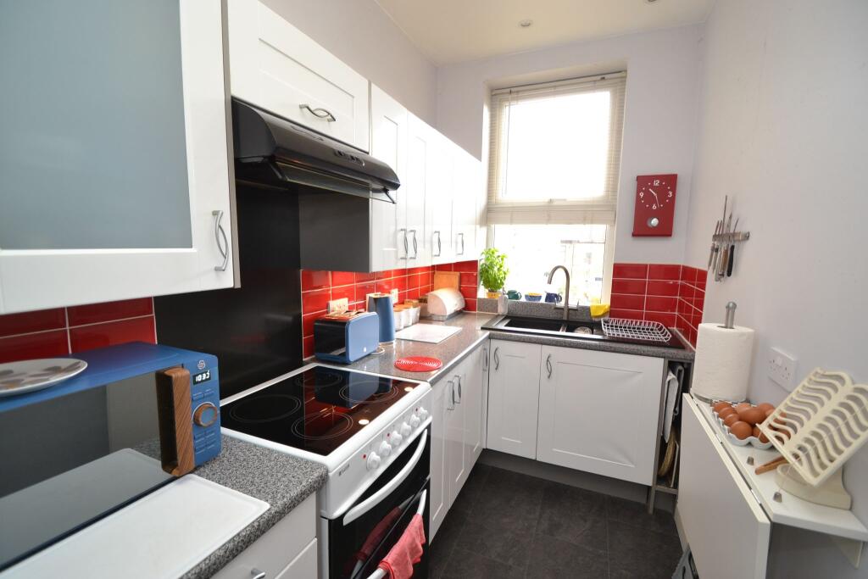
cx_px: 434
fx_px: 362
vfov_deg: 77.3
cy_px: 290
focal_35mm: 15
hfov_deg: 100.4
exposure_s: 1/60
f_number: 3.5
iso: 450
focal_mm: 10
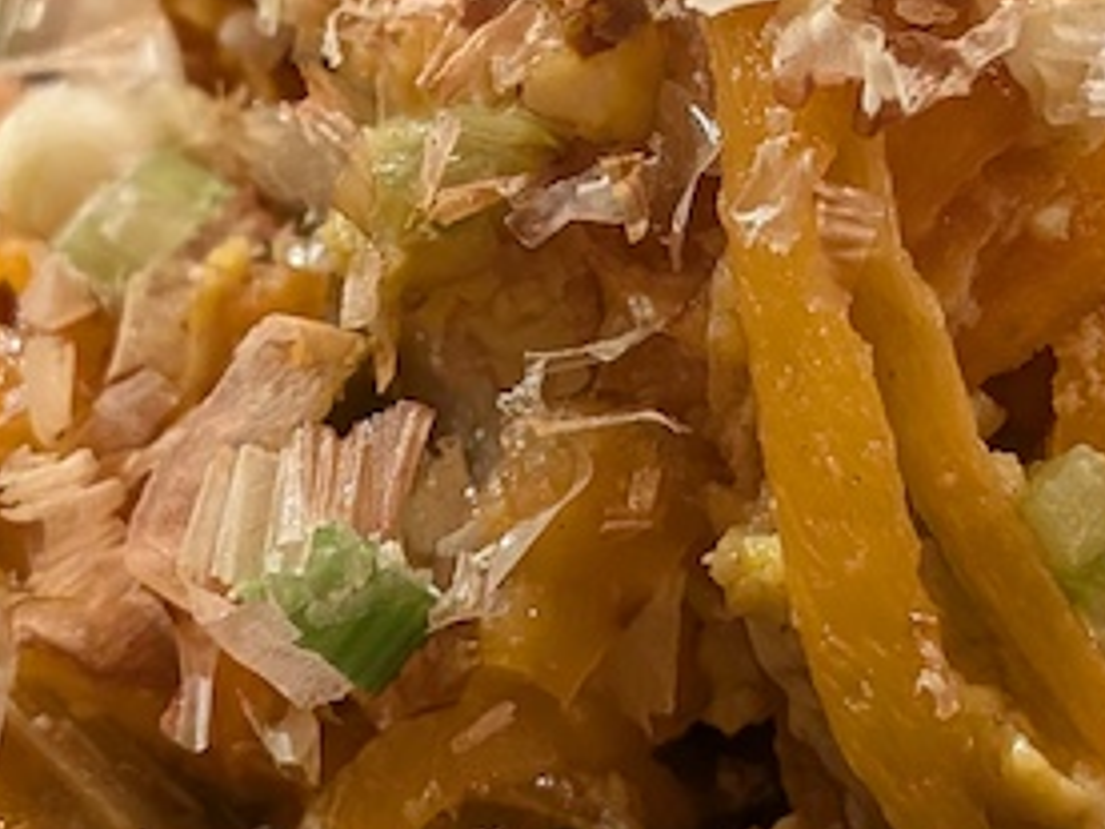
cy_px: 276
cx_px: 540
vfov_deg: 16.9
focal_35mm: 87
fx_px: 2777
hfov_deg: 22.5
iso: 49
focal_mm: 4.53
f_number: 1.7
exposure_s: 1/50
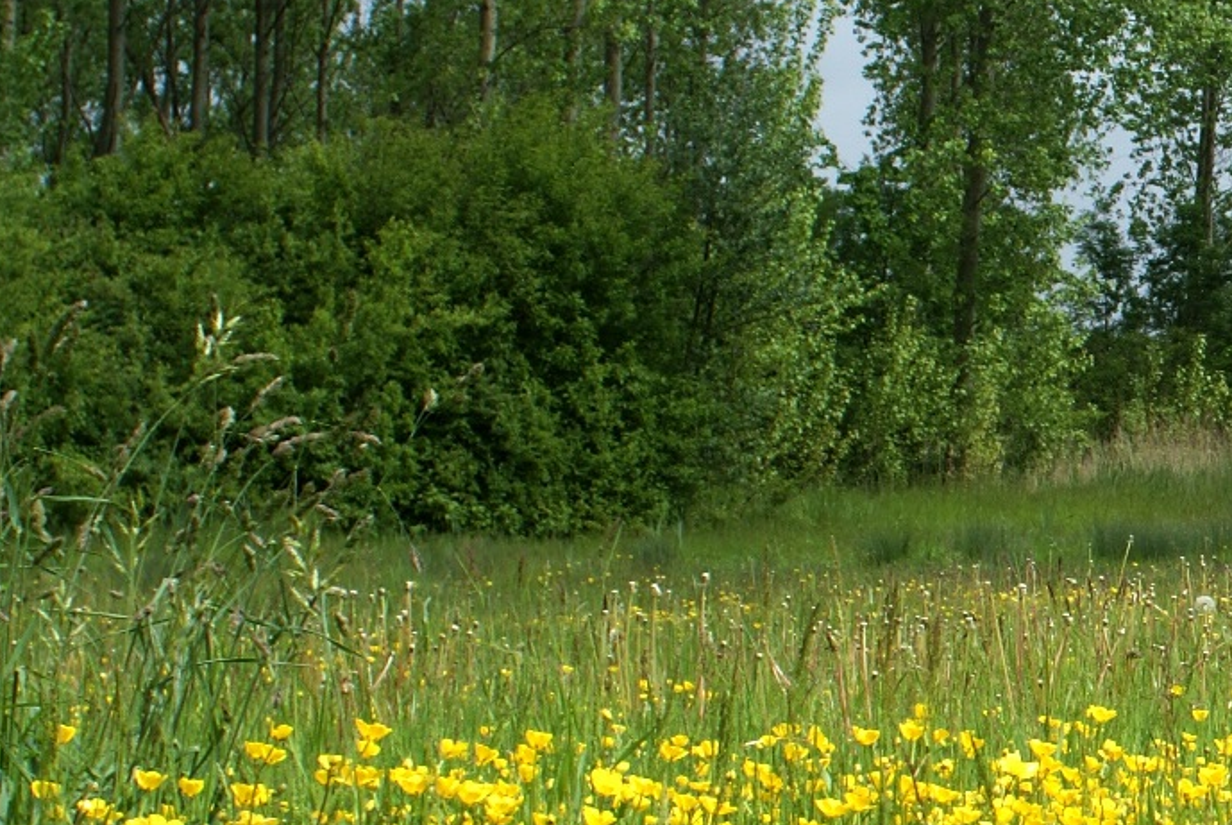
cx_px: 1679
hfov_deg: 16.2
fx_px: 4042
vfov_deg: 11.6
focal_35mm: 118
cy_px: 517
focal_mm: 28
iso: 100
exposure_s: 1/160
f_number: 8
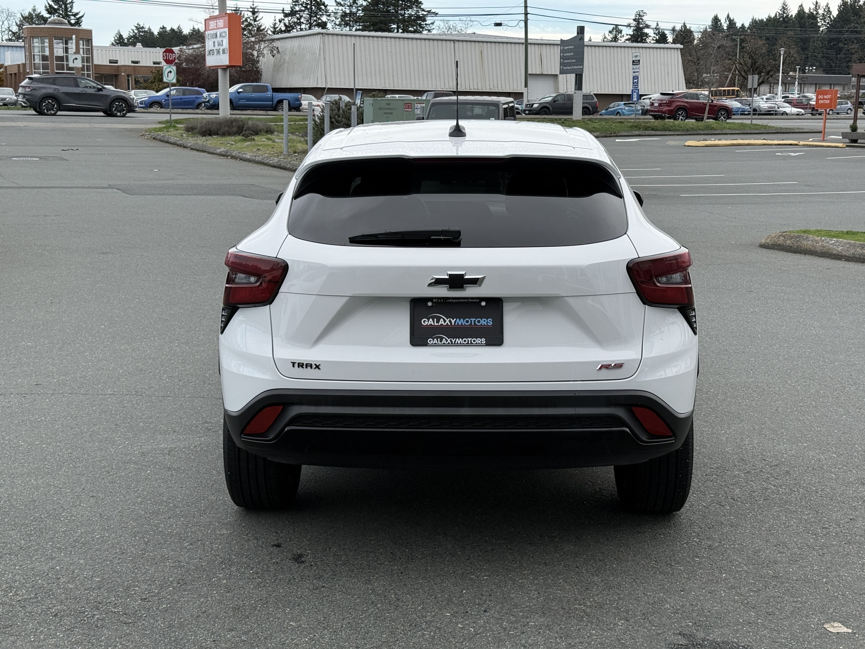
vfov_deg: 30.3
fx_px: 1199
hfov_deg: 39.7
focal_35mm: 48
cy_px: 324
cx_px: 432
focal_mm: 6.76
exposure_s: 1/1285
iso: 64
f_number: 1.78
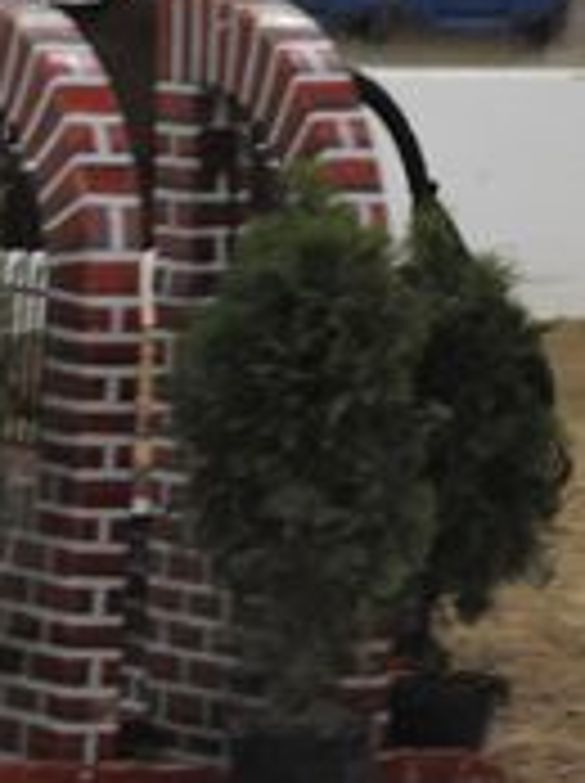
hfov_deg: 2.1
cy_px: 32
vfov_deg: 2.8
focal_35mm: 707
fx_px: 15970
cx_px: -117
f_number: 2.8
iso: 6400
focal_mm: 200
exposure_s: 1/400
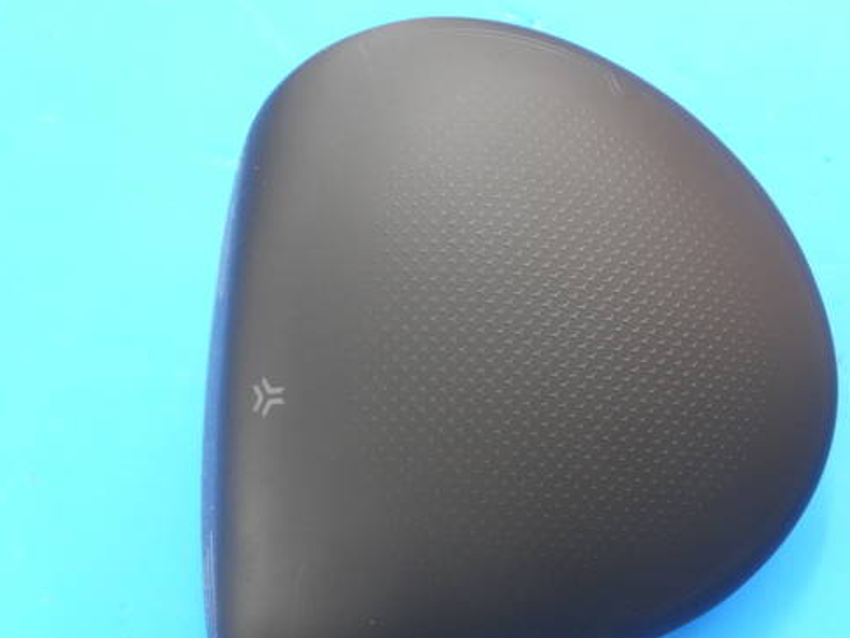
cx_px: 457
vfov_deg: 13.3
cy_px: 404
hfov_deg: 17.7
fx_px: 2726
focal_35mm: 111
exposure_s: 1/40
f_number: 5.6
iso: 800
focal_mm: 42
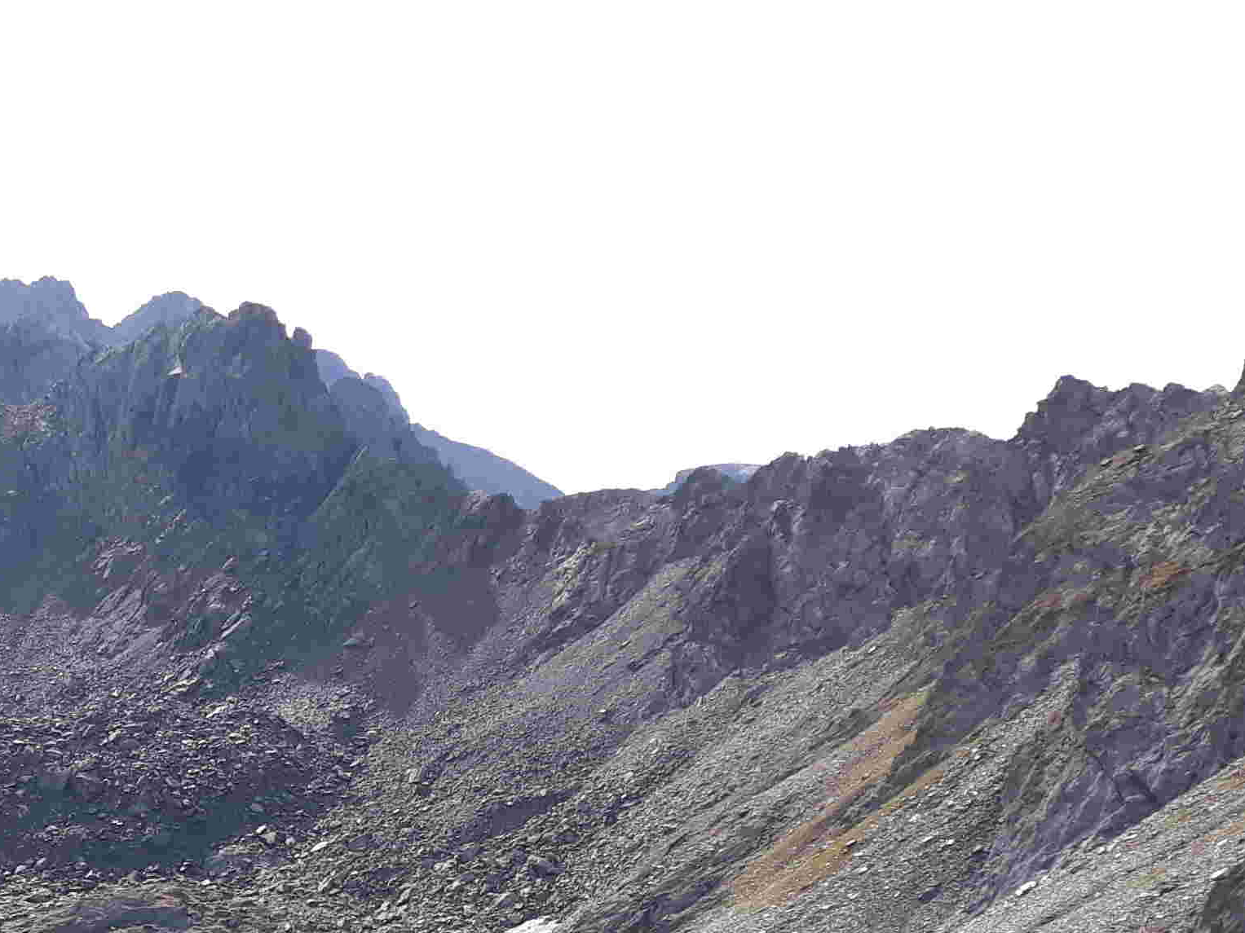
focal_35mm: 73
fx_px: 2625
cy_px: 1190
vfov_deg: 18.8
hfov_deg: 24.8
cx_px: -139
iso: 40
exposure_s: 1/1172
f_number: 1.7
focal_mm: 3.71
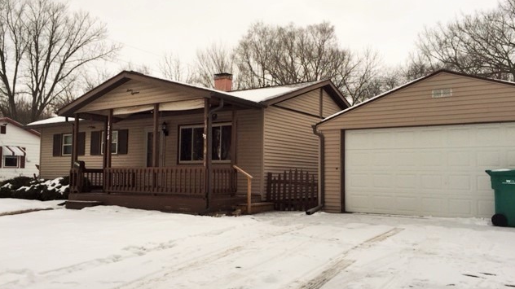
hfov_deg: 61.0
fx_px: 437
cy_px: 153
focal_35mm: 32
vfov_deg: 36.6
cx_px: 257
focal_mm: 4.15
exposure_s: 1/648
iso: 32
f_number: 2.2
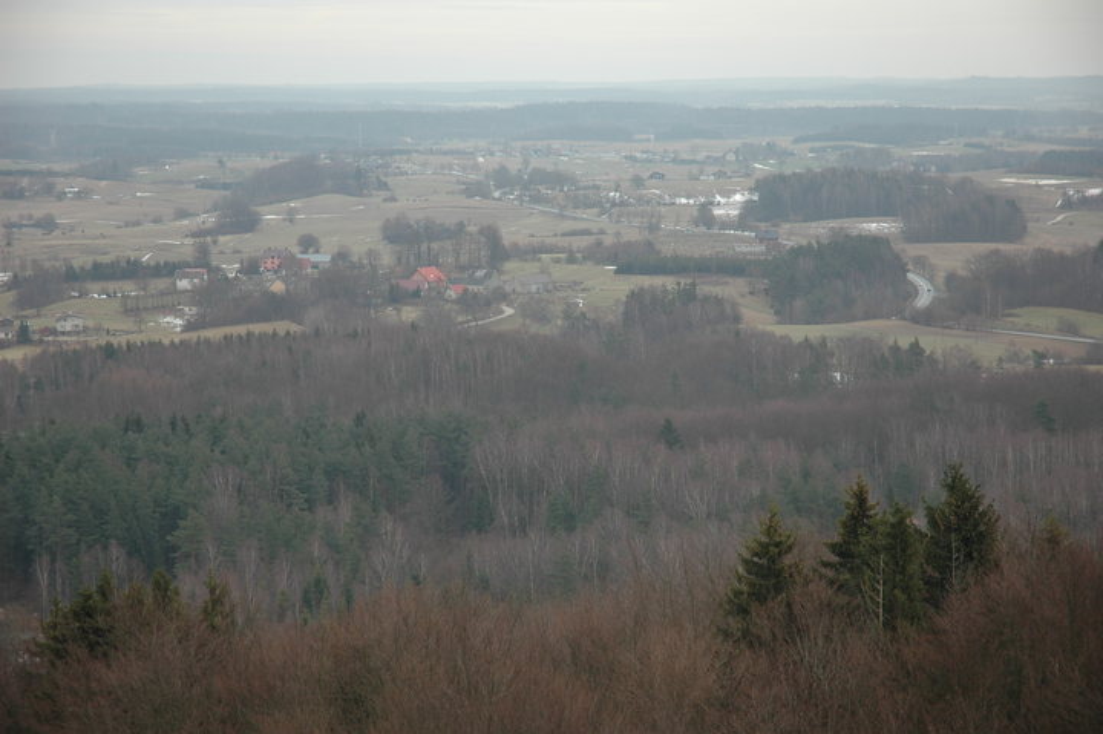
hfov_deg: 19.5
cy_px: 367
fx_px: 3215
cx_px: 552
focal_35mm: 105
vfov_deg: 13.0
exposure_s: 1/100
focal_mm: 70
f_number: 5
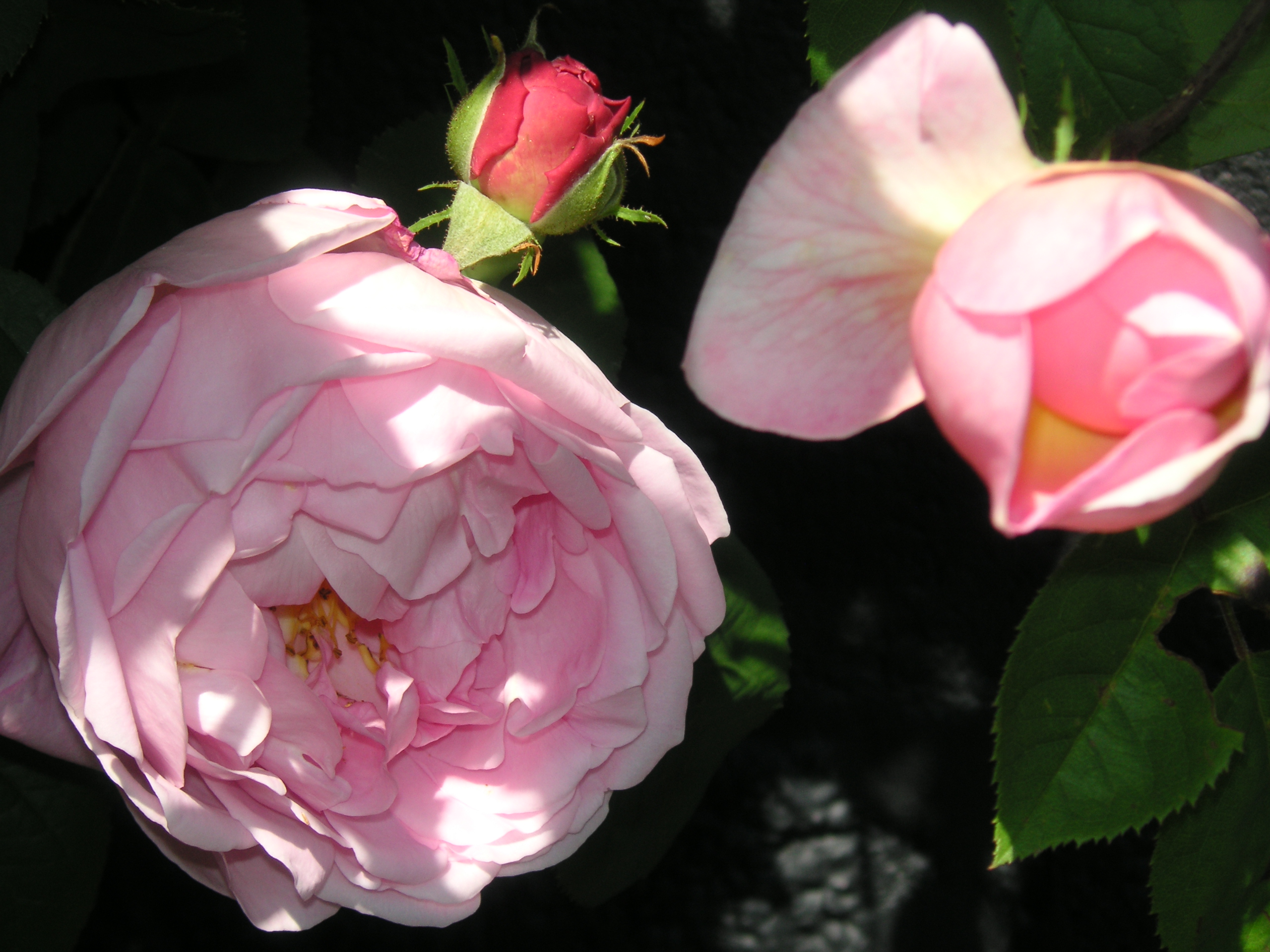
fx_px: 3229
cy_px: 476
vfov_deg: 16.8
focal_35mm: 88
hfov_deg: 22.3
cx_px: 635
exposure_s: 1/250
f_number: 4.7
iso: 50
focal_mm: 14.6
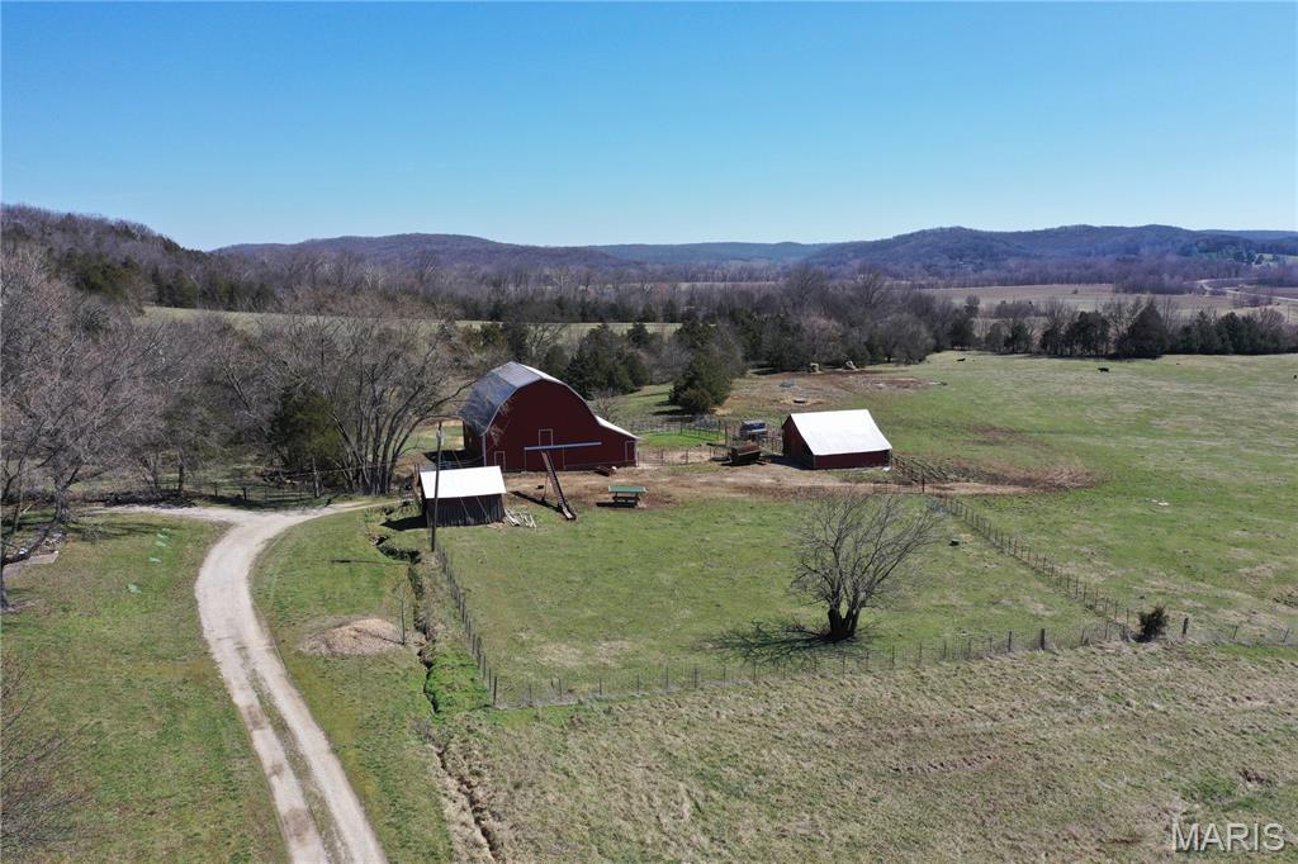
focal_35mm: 28
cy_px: 432
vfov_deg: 46.4
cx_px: 649
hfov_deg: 65.5
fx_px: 1009
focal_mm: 10.26
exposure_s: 1/500
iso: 100
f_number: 5
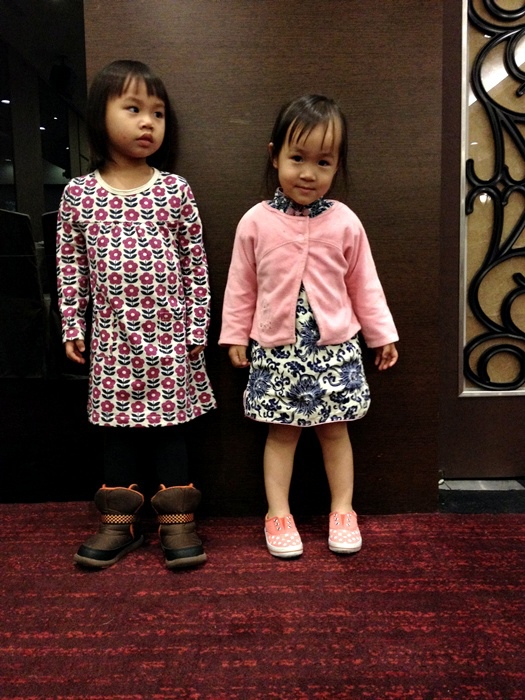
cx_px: 262
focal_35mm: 35
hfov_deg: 40.7
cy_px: 350
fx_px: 708
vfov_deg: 52.6
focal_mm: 4.28
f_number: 2.4
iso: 320
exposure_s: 1/20
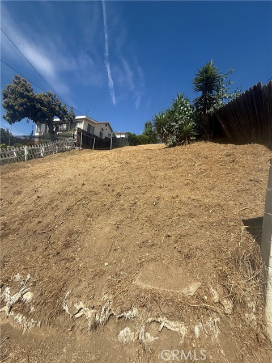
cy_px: 182
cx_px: 136
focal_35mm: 14
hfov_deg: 85.7
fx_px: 147
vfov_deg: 102.1
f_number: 2.2
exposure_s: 1/2165
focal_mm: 2.22
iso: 50
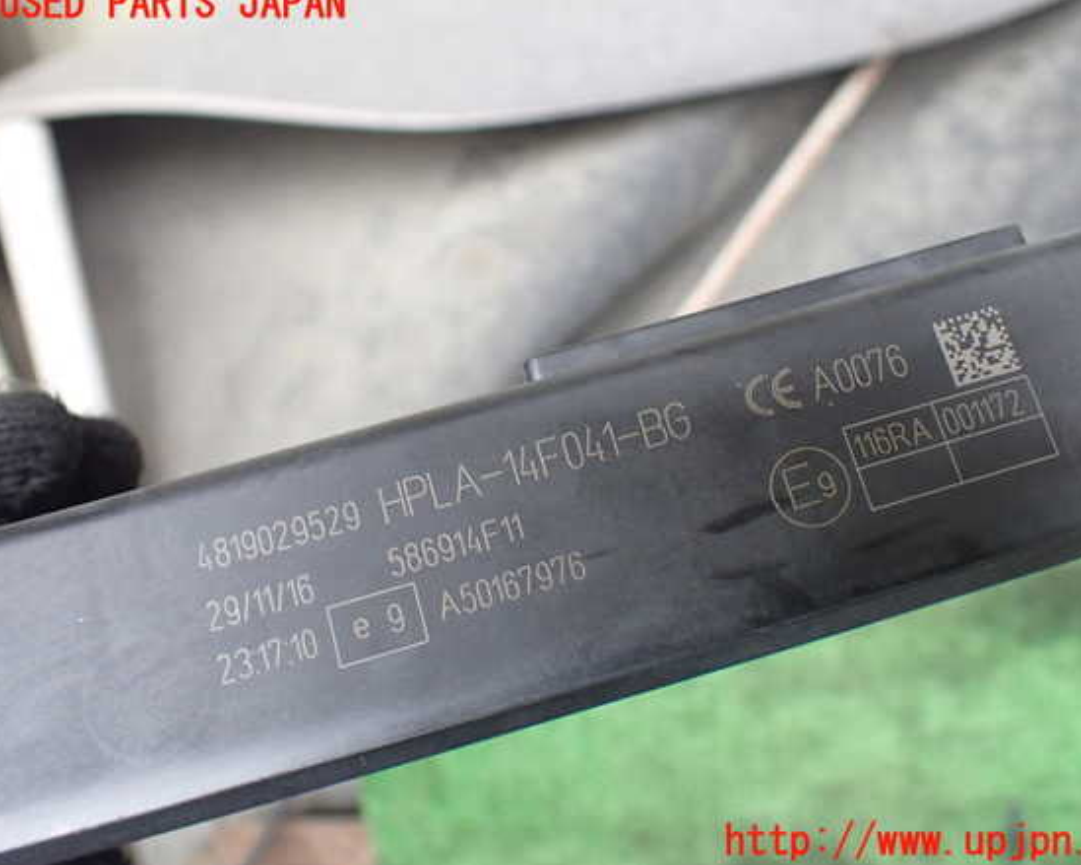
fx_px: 1024
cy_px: 424
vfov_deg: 45.8
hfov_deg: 55.6
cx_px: 579
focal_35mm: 32
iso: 640
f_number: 2.3
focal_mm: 5.4
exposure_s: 1/125
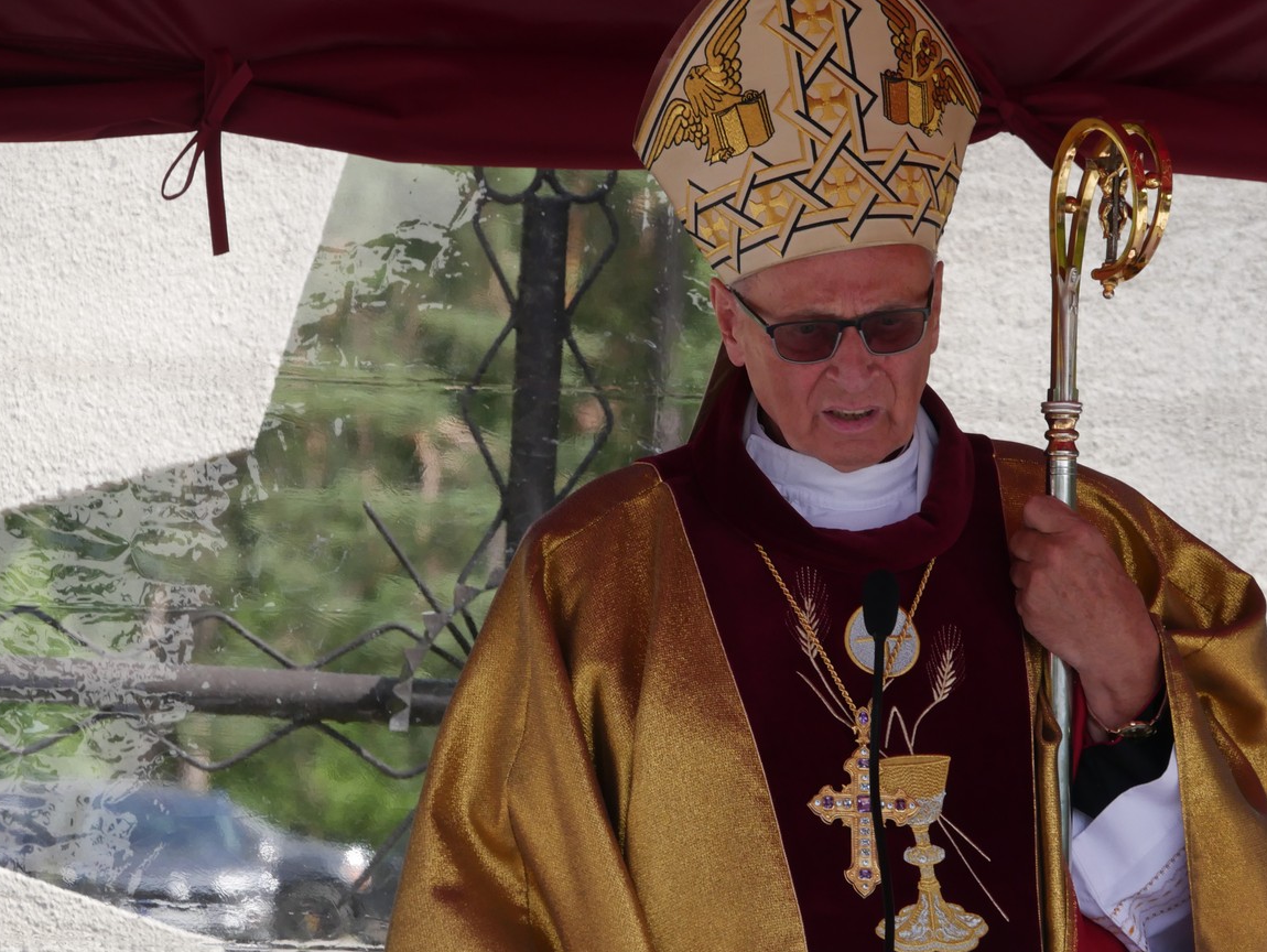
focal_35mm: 375
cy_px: 392
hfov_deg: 5.3
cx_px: 761
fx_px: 13734
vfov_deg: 4.0
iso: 640
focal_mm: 150
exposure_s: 1/320
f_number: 9
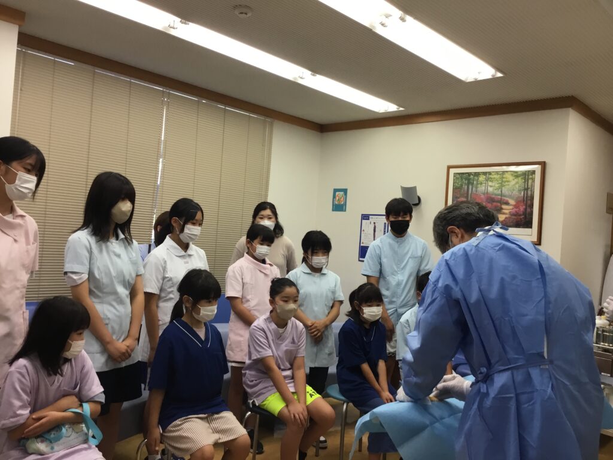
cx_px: 306
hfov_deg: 58.4
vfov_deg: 45.4
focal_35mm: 31
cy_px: 230
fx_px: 549
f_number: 2.4
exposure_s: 1/33
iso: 32
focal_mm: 3.3
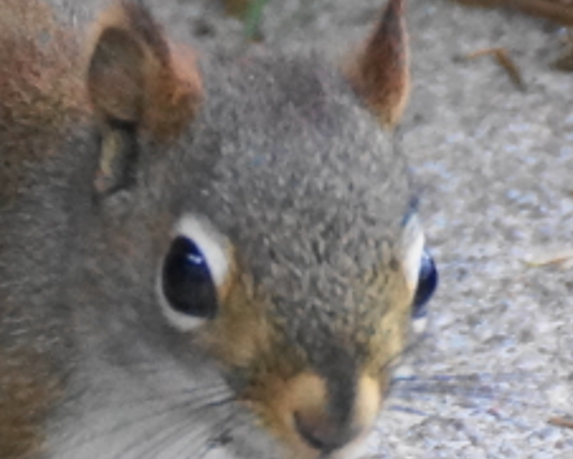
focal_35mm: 1555
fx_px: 26382
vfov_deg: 1.0
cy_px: 51
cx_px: -48
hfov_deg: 1.2
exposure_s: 1/80
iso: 1600
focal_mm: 250
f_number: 6.3
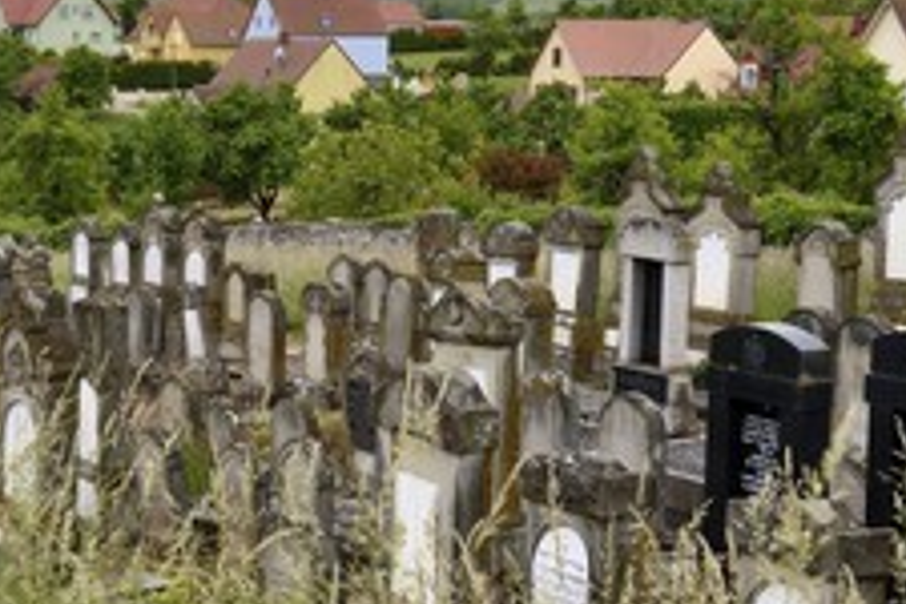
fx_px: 2114
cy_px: 362
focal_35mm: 84
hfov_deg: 23.9
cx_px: 225
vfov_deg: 16.2
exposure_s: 1/160
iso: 200
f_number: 8
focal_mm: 45
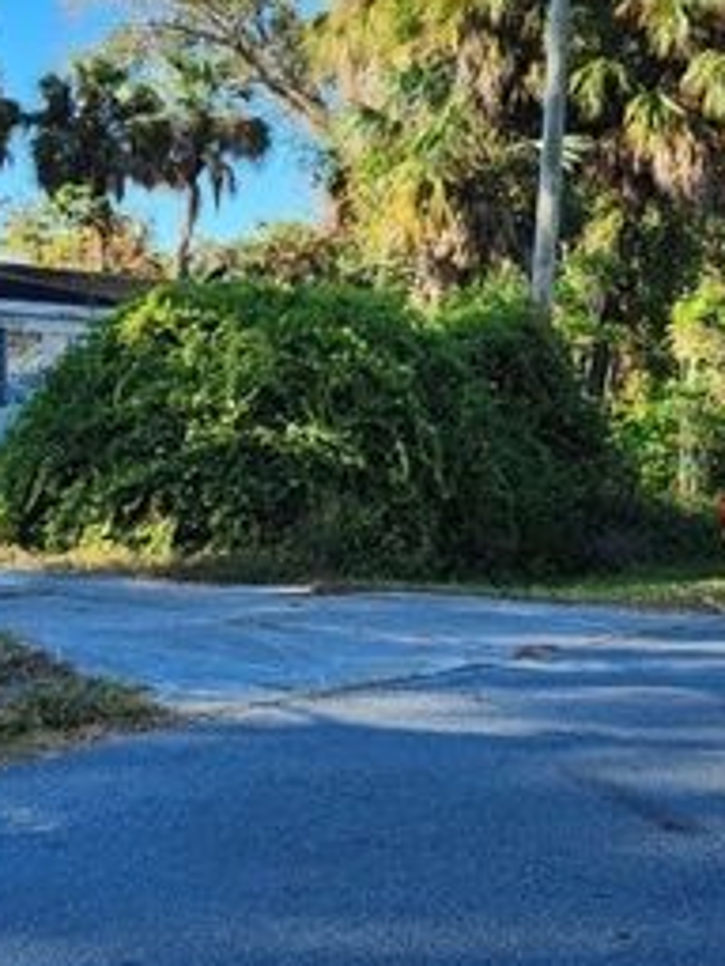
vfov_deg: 32.0
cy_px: 334
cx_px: 166
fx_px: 1676
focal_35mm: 60
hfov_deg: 24.1
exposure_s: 1/504
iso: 25
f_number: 1.8
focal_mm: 5.54
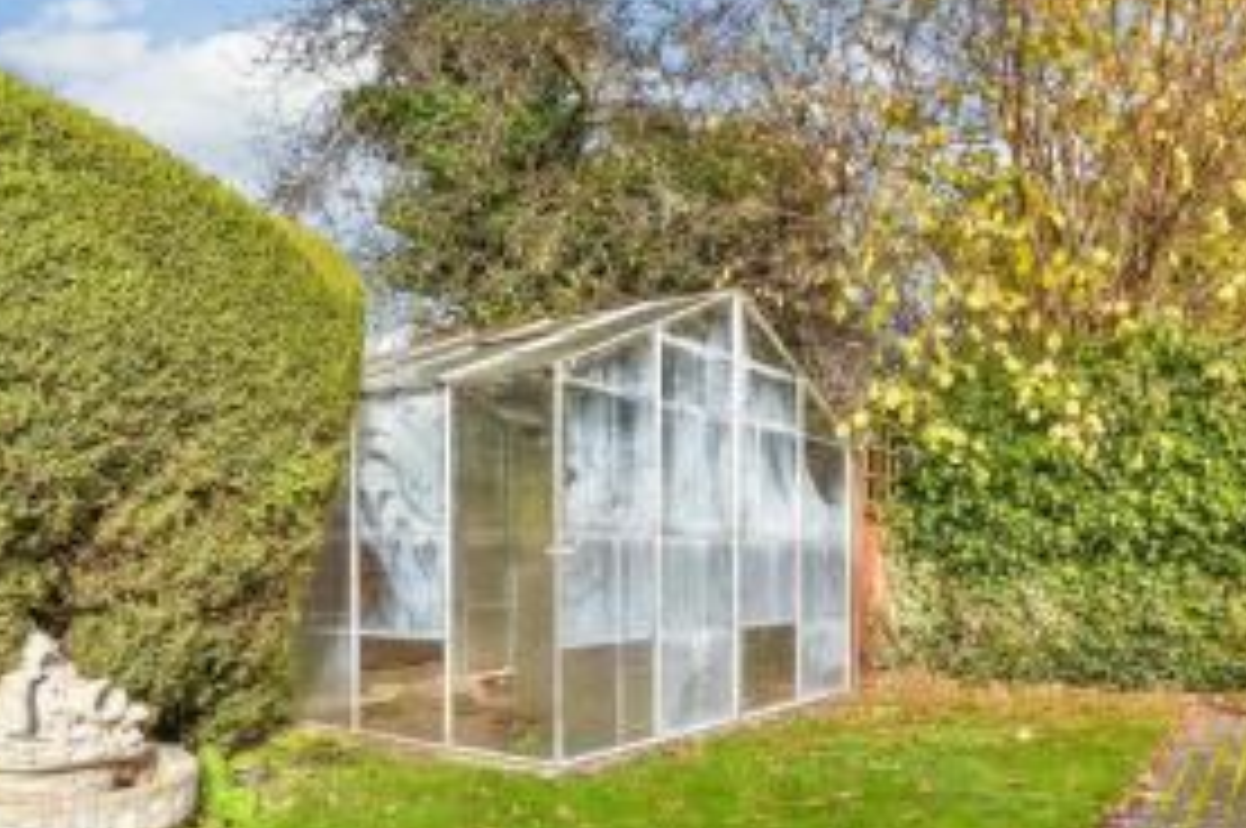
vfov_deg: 30.8
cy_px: 569
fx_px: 1487
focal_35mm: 43
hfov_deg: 45.1
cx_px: 783
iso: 160
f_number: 8
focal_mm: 17
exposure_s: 1/60
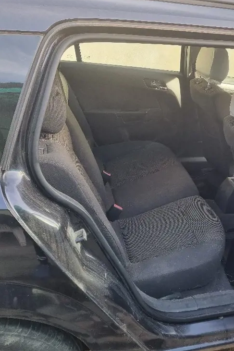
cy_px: 171
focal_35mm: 37
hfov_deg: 35.1
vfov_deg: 51.9
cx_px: 175
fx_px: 361
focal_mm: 5.4
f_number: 1.8
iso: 50
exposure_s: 1/119
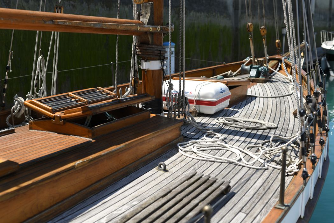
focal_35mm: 50
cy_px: 112
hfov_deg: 39.6
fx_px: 464
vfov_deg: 27.0
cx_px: 167
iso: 64
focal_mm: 50
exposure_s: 1/1250
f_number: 4
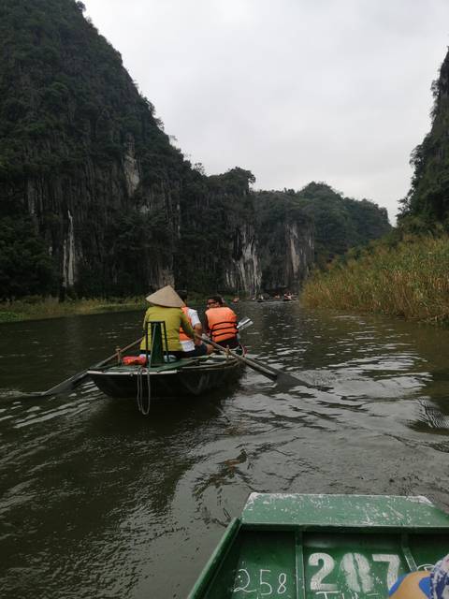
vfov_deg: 65.3
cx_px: 224
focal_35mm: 27
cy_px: 300
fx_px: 467
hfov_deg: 51.4
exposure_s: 1/900
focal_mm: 3.95
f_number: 1.8
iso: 100
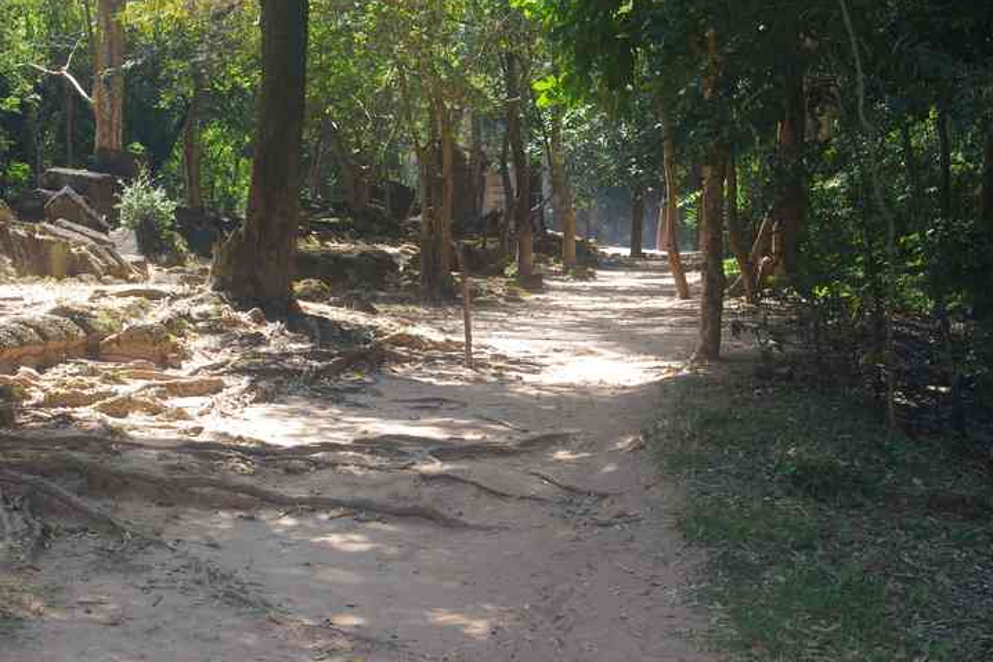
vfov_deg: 21.0
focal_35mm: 65
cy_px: 227
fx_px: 1785
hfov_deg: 30.9
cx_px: 359
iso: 200
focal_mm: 31
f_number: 6.3
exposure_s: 1/60
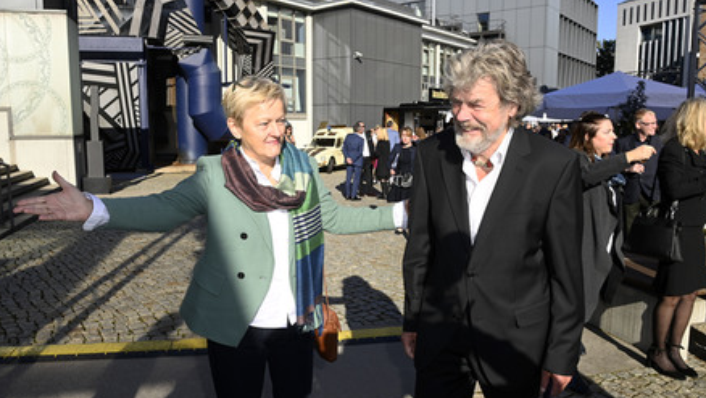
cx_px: 352
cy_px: 209
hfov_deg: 67.9
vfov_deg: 41.6
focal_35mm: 28
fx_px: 524
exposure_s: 1/250
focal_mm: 26
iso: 200
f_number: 10
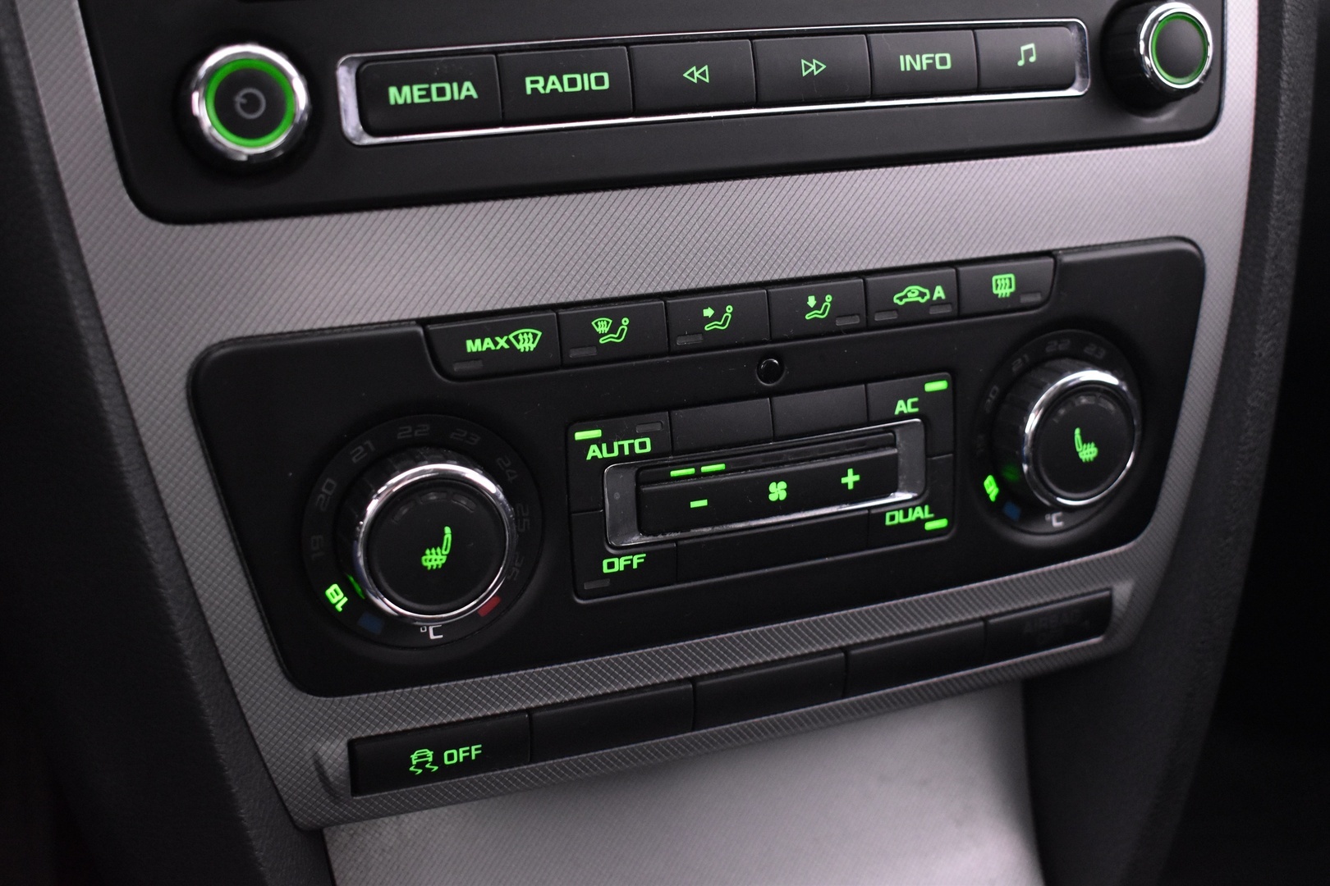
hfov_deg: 43.6
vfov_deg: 29.9
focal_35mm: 45
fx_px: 1662
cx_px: 665
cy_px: 443
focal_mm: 30
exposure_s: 1/20
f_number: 4.2
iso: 3200
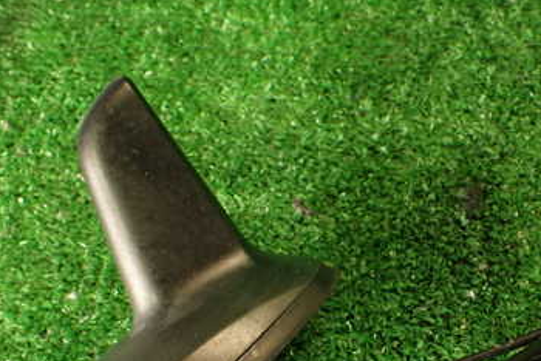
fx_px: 857
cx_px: 386
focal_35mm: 57
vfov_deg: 23.3
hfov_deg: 34.5
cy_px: 307
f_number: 2.4
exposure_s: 1/30
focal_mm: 5.79
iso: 200
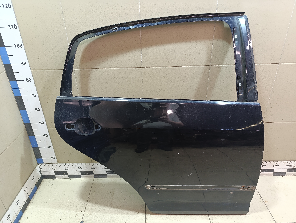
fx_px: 197
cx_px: 148
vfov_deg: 59.0
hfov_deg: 73.8
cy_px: 112
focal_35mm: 23
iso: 1000
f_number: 1.6
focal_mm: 6.14
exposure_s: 1/100
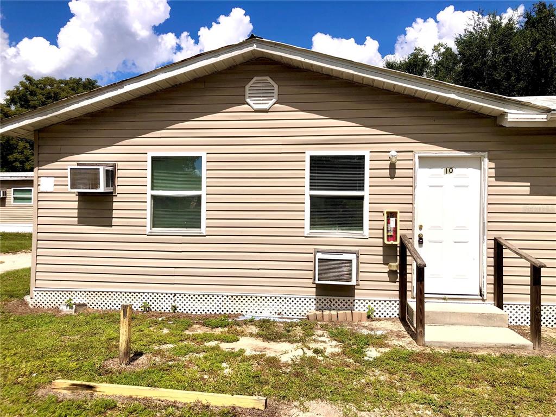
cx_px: 278
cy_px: 208
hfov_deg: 63.4
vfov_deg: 49.7
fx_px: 450
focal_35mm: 28
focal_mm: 3.99
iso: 25
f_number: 1.8
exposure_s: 1/4878
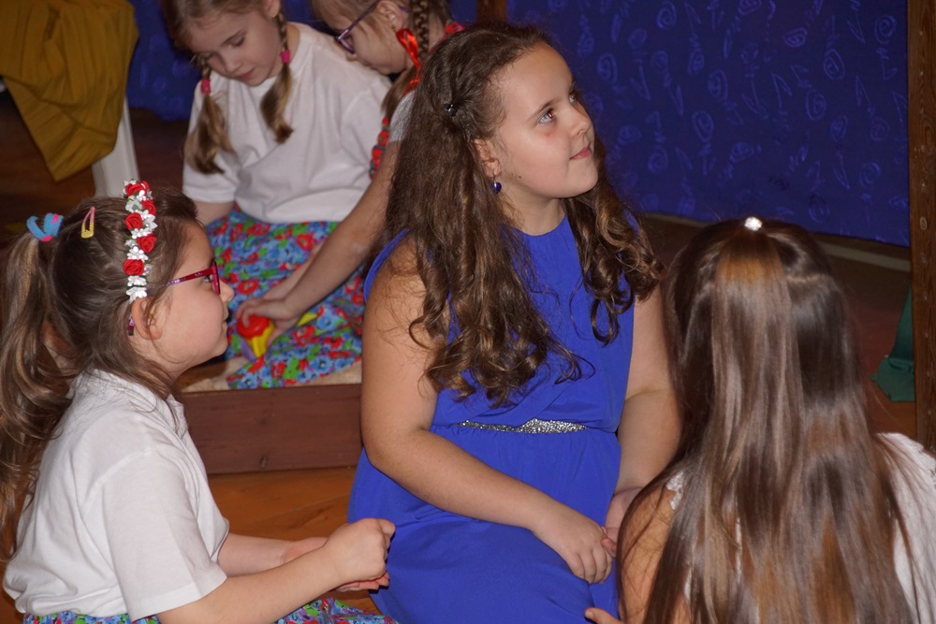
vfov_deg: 9.2
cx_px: 468
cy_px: 312
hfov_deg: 13.7
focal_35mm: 150
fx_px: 3900
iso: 800
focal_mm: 100
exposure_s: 1/60
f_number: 5.6
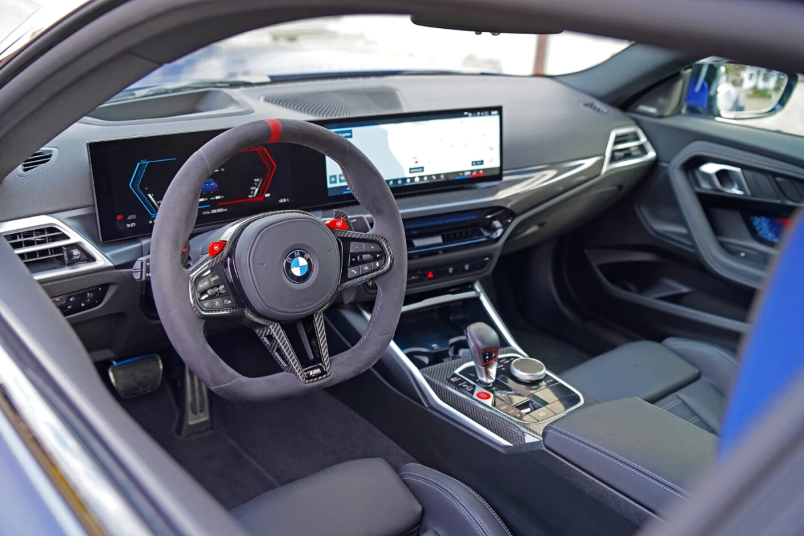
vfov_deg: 37.9
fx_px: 782
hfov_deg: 54.4
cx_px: 402
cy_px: 268
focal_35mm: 35
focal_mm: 35
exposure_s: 1/160
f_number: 3.2
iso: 1600
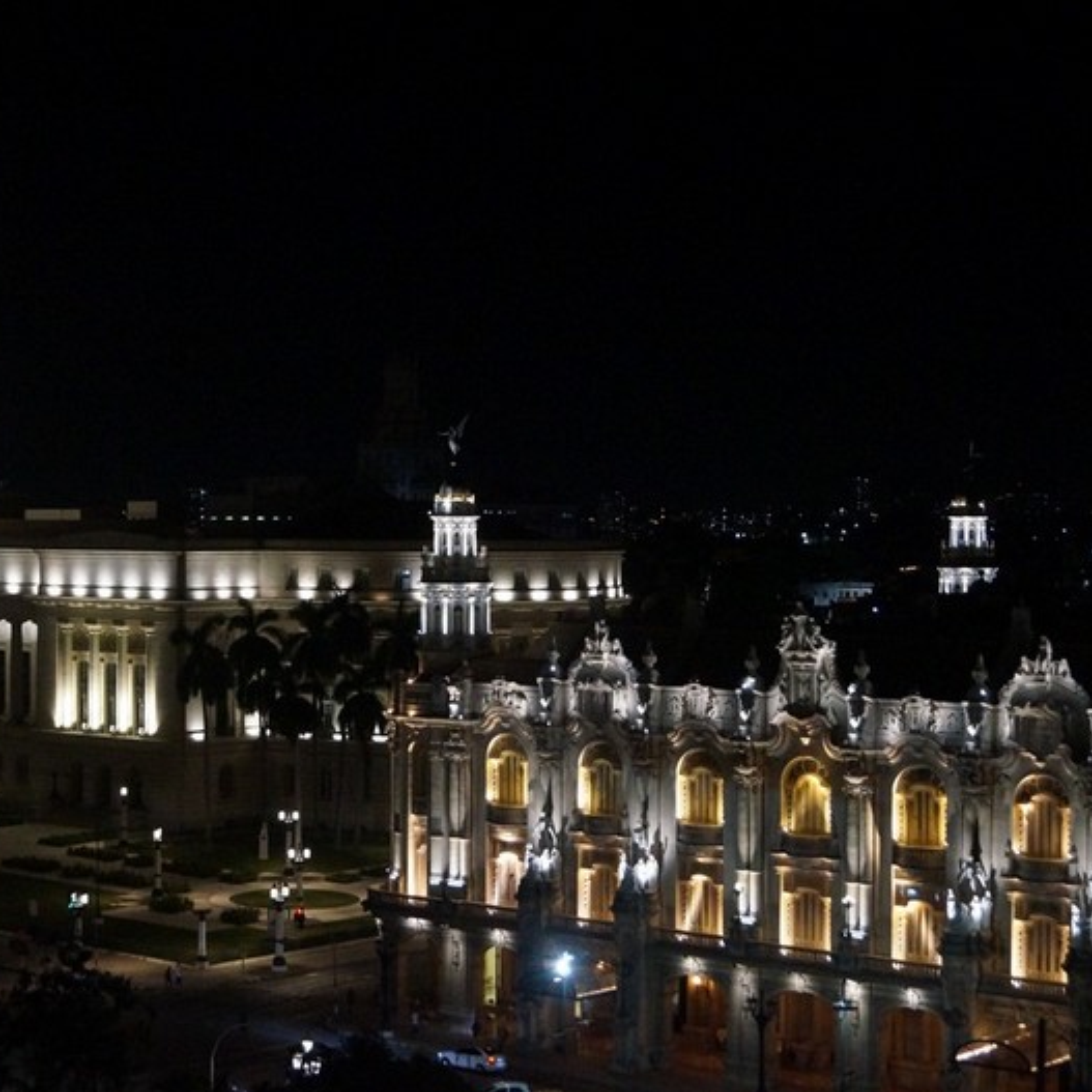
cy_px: 546
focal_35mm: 68
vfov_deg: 25.5
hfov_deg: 25.2
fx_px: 2414
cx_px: 300
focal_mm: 35
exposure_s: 1/40
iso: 3200
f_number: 5
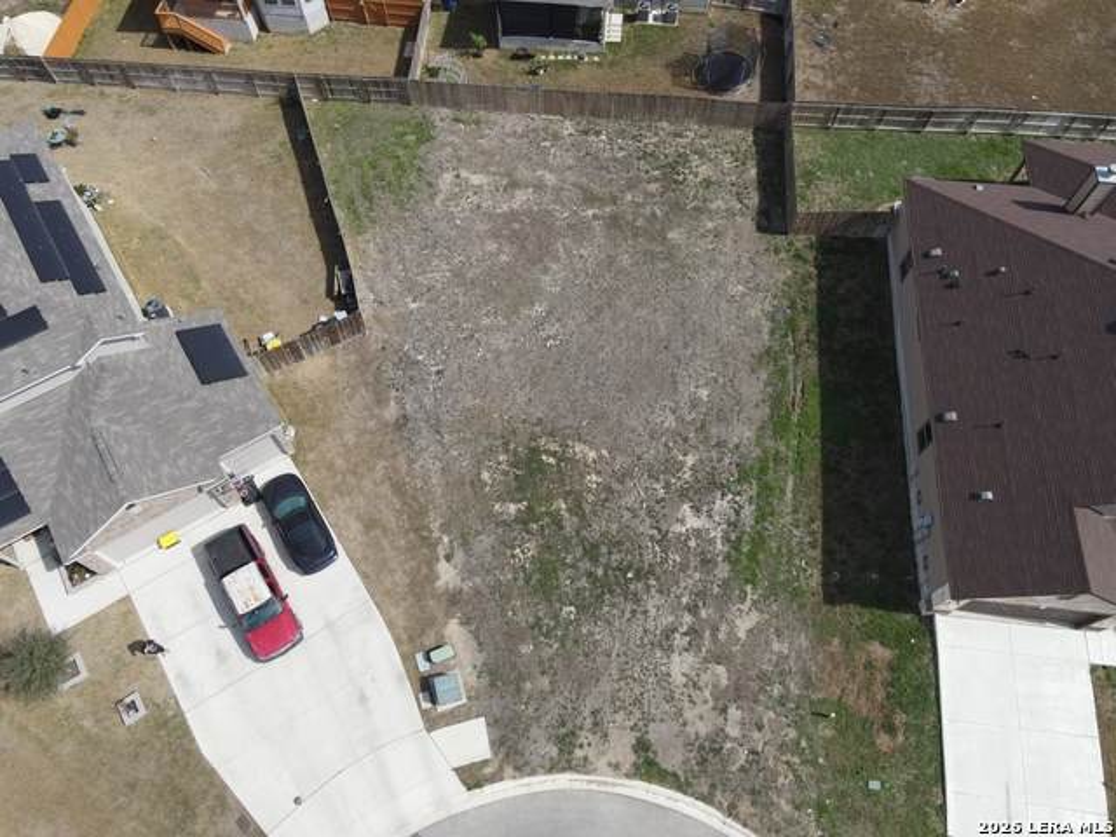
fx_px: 774
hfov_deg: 71.6
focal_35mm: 24
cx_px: 558
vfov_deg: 56.8
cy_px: 418
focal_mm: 4.5
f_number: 2.8
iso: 100
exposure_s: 1/640
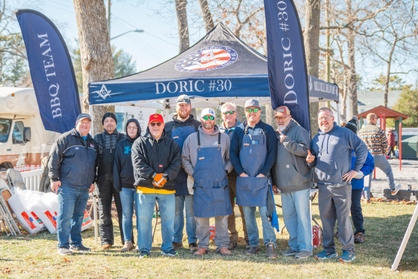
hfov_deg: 31.9
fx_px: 732
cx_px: 209
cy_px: 140
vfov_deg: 21.6
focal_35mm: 63
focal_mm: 42
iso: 250
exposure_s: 1/1250
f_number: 2.8
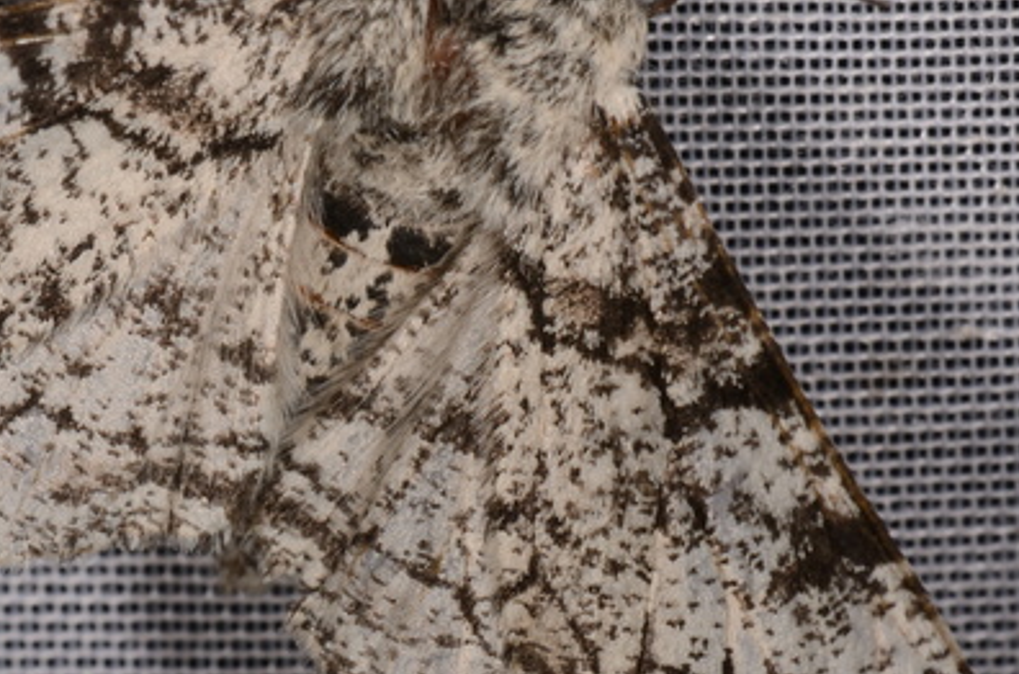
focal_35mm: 255
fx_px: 7201
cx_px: 378
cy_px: 342
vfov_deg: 5.4
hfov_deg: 8.1
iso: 100
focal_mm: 85
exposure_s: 1/60
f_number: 22
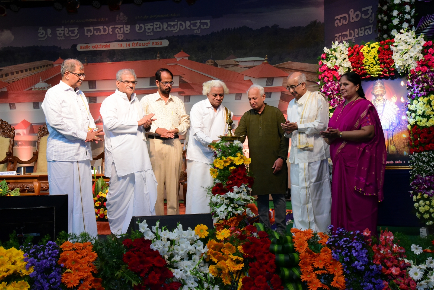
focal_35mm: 48
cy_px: 145
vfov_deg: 28.1
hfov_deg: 41.1
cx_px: 217
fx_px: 579
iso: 4000
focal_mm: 48
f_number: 10
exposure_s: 1/200
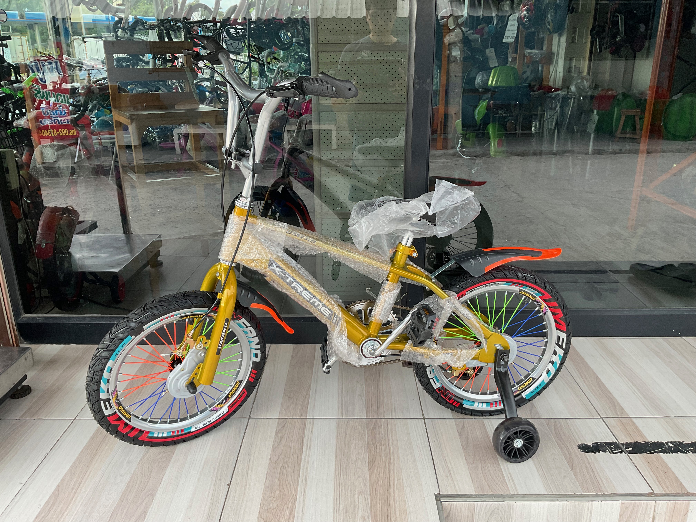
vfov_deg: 48.2
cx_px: 348
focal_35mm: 29
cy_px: 261
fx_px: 583
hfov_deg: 61.7
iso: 32
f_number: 1.8
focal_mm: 3
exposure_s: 1/100
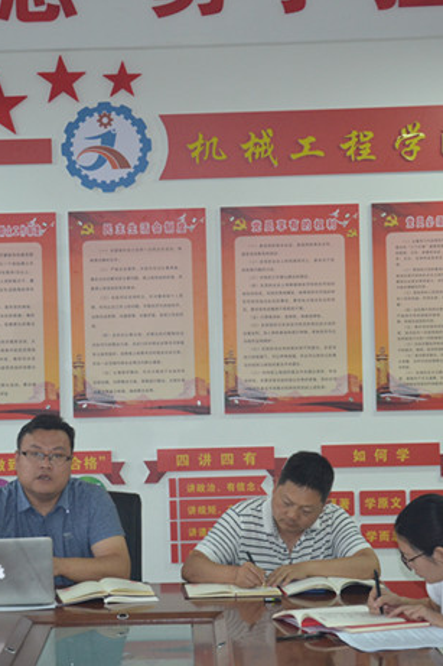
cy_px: 332
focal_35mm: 80
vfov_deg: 25.4
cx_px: 128
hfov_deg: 17.0
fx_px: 1473
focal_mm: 35
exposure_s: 1/60
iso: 1000
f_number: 4.5
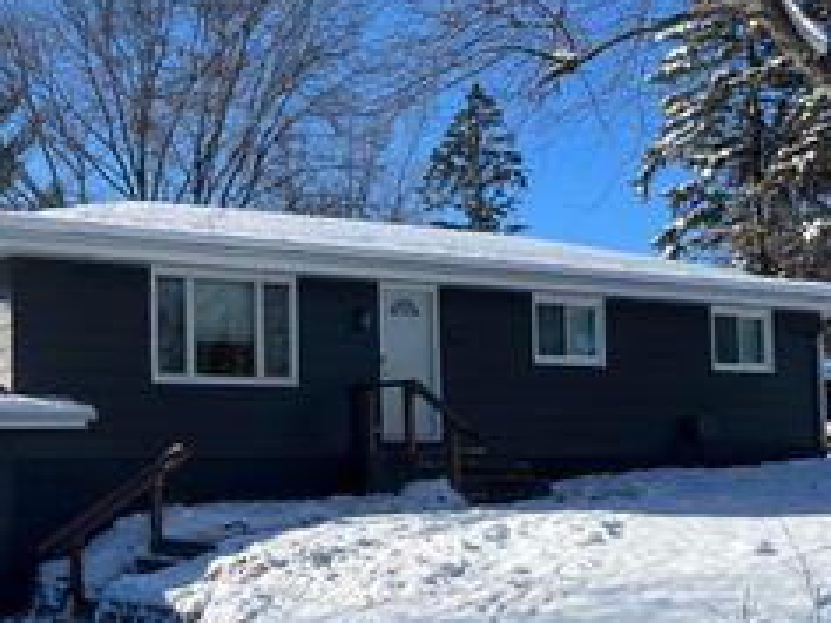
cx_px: 148
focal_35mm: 55
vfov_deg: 26.5
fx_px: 1320
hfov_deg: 33.7
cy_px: 389
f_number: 1.6
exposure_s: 1/3745
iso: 50
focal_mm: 5.1
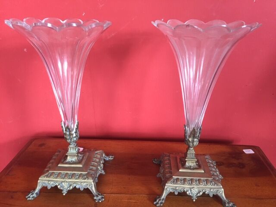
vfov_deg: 48.2
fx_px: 231
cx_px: 138
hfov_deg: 61.7
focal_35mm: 29
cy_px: 104
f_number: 2.2
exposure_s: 1/33
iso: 160
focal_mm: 4.15
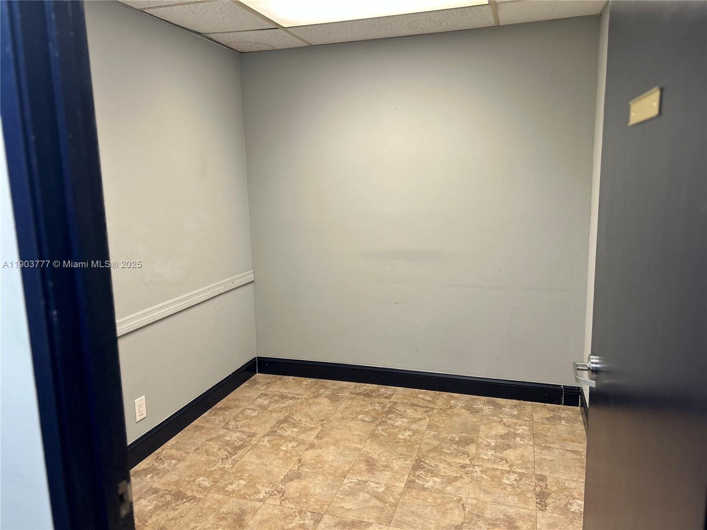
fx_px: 531
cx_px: 354
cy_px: 265
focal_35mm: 26
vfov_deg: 53.1
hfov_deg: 67.3
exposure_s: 1/120
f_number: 1.5
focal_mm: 5.7
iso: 125
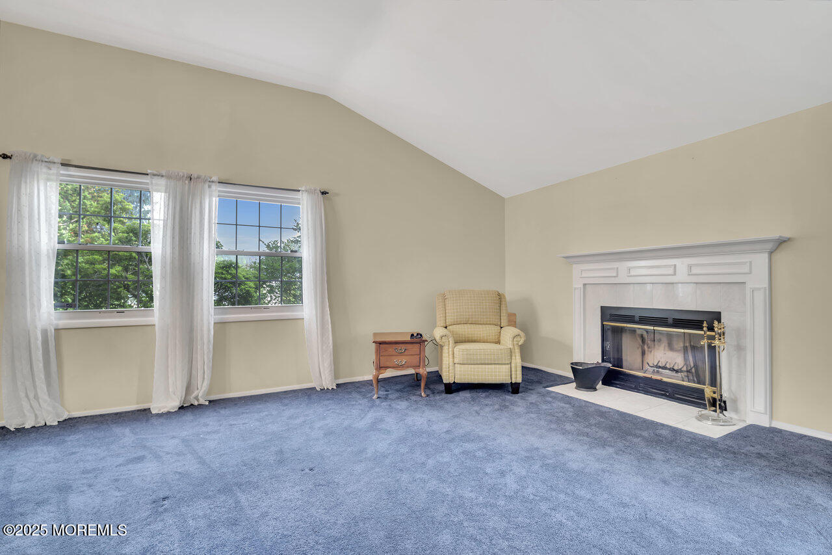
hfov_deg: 96.7
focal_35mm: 16
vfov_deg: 73.7
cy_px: 278
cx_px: 416
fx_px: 370
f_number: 5.6
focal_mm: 16
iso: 320
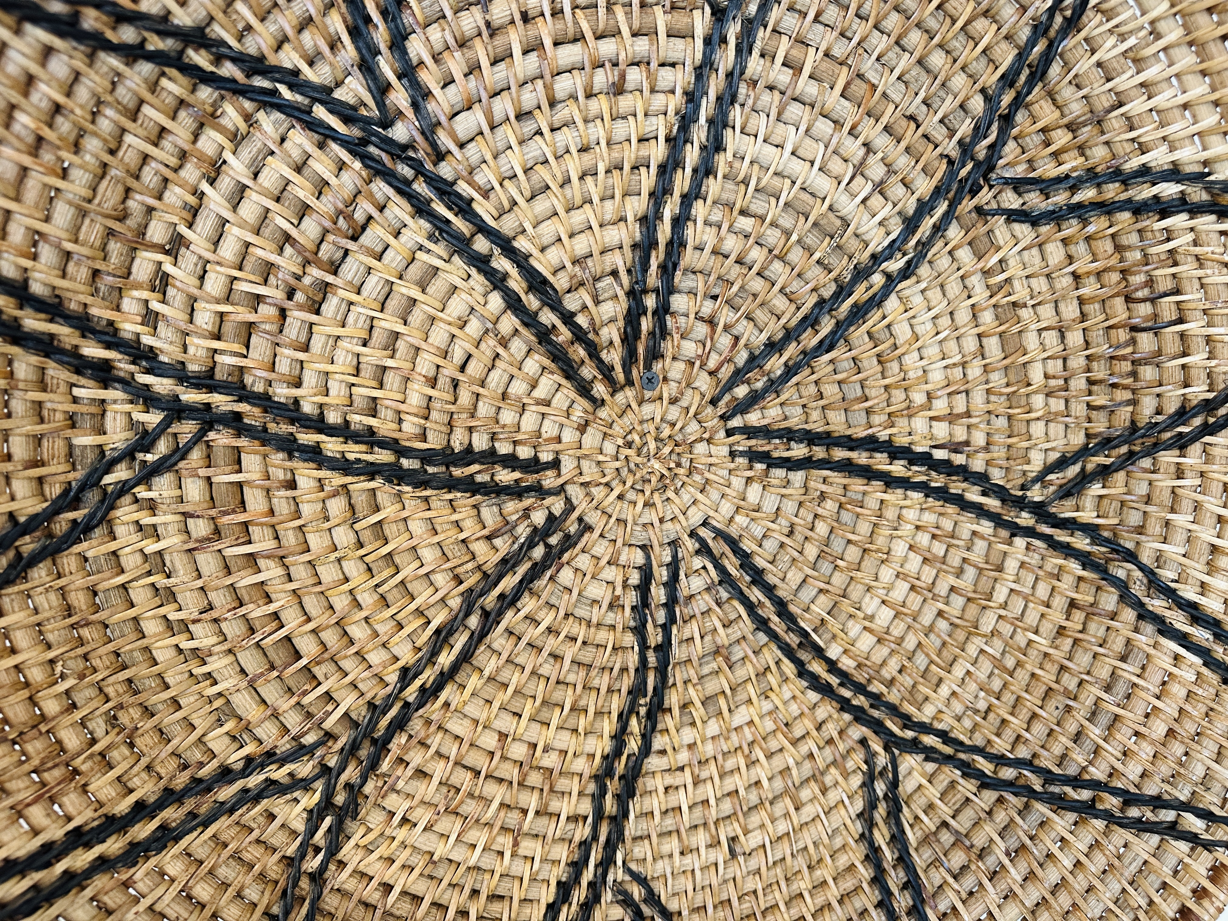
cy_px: 460
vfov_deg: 56.8
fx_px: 851
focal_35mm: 24
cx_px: 614
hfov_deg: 71.6
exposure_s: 1/60
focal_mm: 6.86
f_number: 1.78
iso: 250
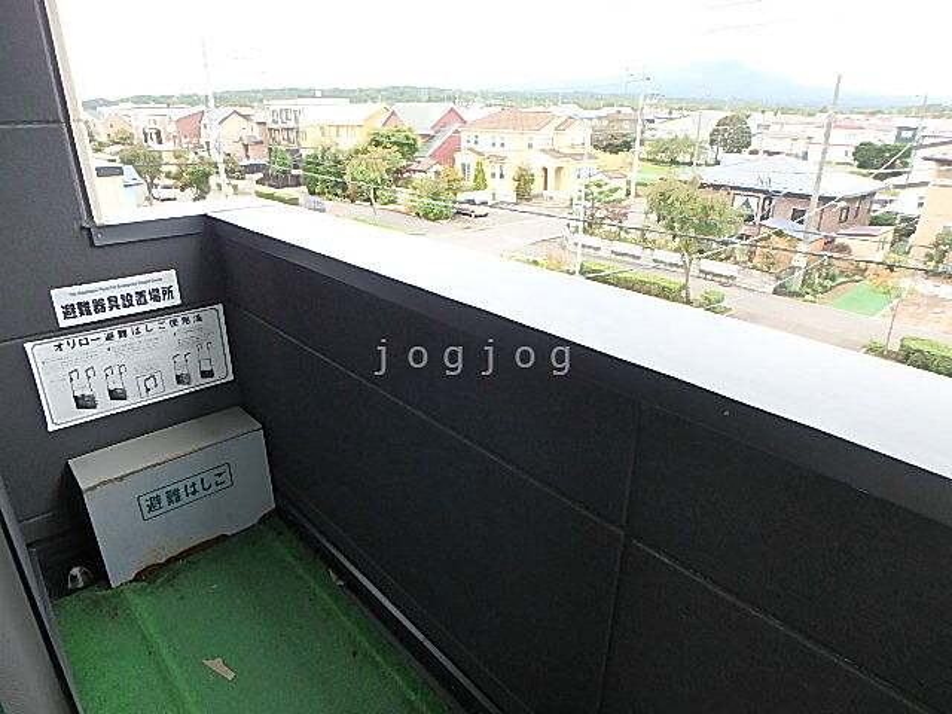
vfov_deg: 63.4
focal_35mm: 21
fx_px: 578
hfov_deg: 79.0
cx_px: 476
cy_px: 357
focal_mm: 3.7
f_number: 3.5
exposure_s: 1/60
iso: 160
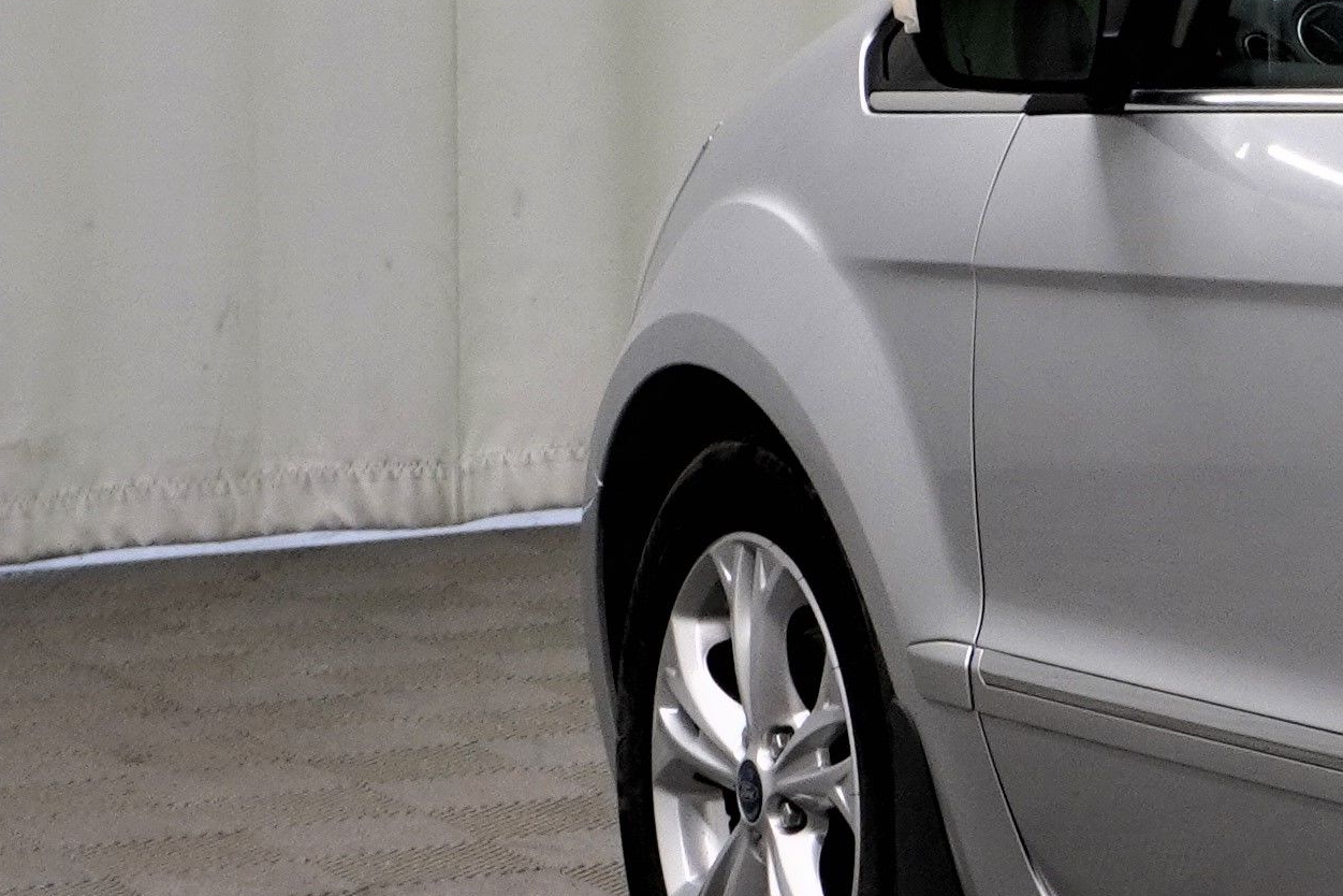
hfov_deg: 9.8
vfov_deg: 7.3
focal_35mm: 187
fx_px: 6976
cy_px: 229
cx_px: 3149
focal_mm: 26
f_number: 9
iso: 320
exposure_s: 1/13
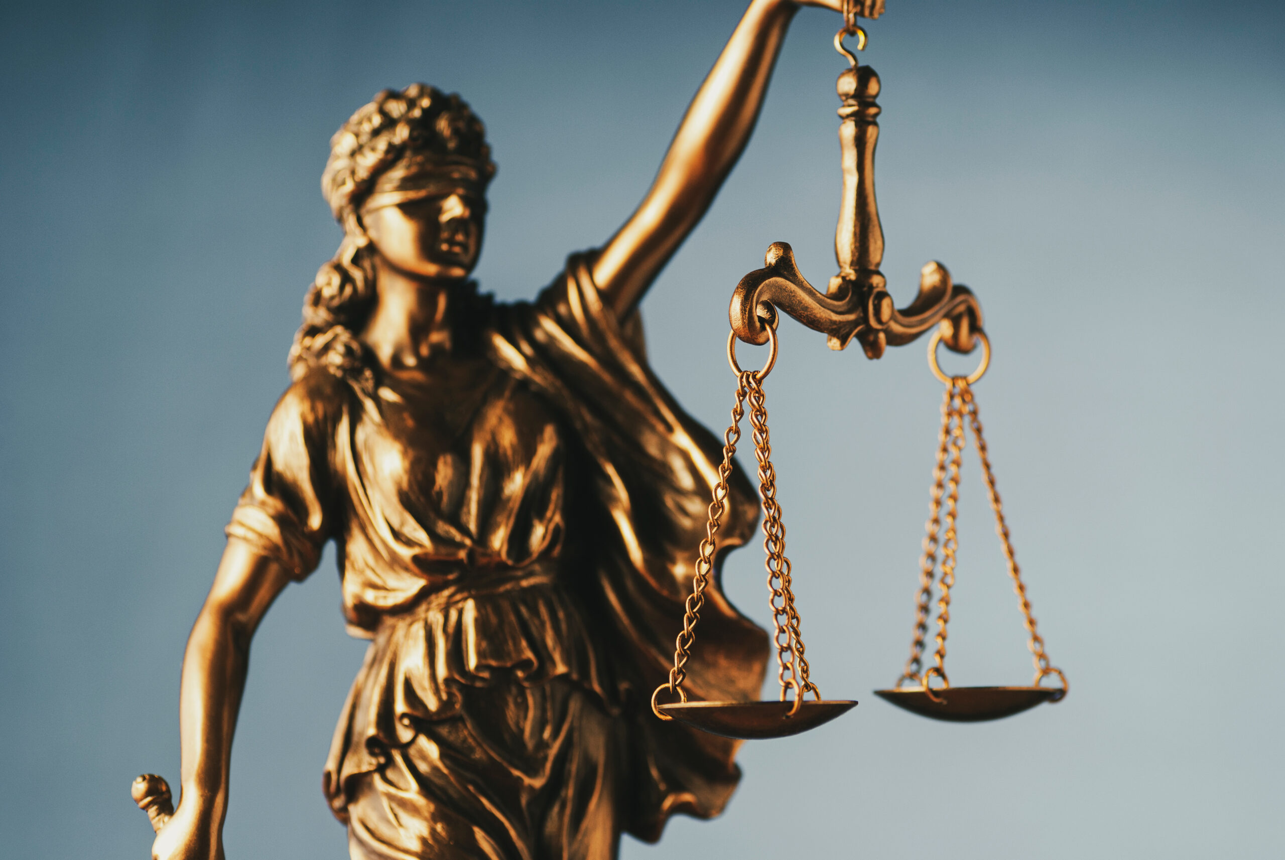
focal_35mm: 135
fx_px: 4825
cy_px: 430
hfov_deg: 15.2
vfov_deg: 10.2
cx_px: 642
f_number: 5.6
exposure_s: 1/100
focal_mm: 90
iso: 100
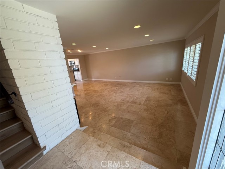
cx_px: 112
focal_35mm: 14
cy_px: 84
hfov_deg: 102.1
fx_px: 91
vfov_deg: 85.7
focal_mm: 2.22
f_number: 2.2
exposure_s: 1/120
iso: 125
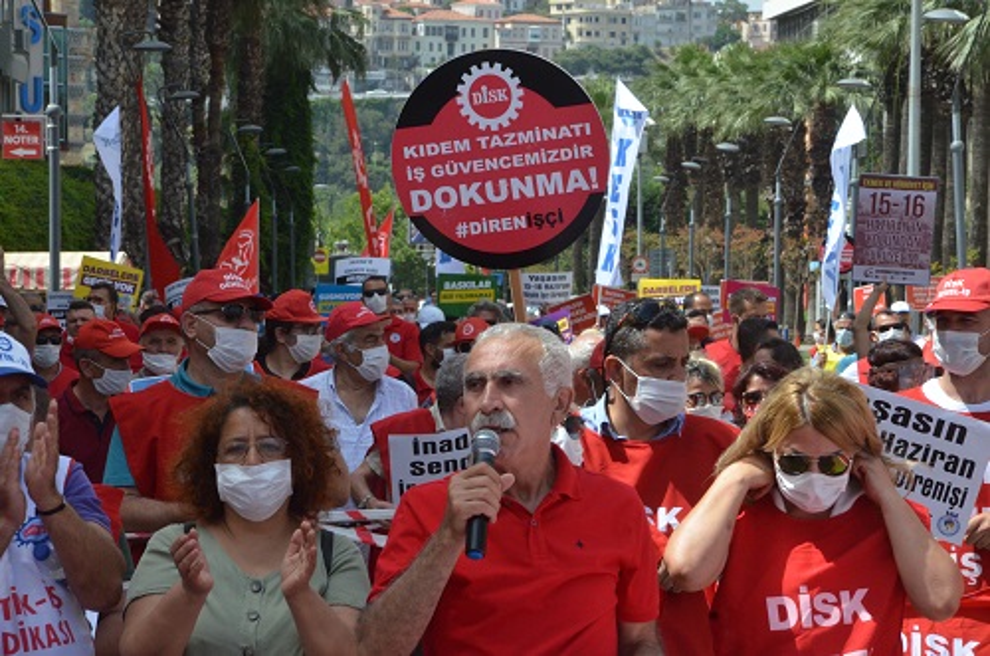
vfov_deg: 8.7
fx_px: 4322
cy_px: 328
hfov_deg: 13.1
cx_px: 495
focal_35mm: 158
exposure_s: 1/800
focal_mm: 105
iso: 2000
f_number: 14
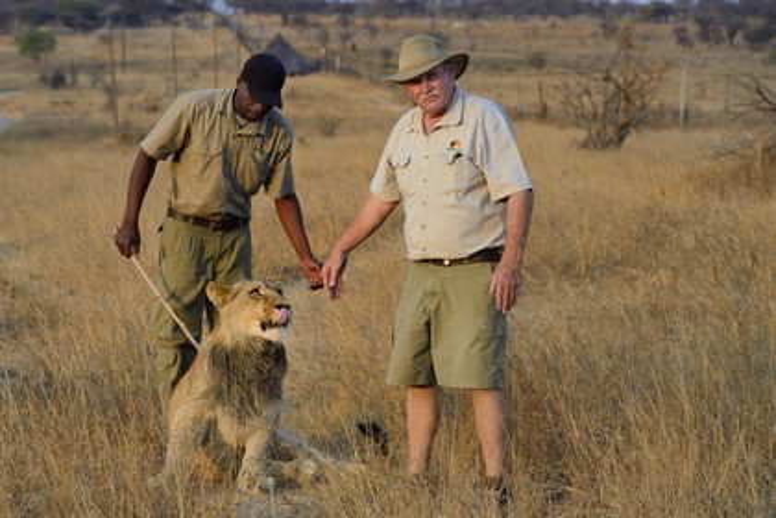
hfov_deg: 14.2
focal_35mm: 145
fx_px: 3125
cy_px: 259
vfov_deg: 9.5
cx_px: 388
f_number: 9
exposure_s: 1/400
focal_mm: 145
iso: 400
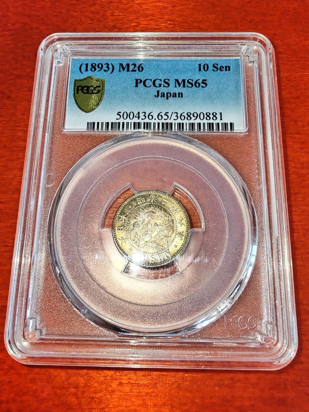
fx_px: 309
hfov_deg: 53.1
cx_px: 154
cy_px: 206
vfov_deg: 67.3
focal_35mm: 26
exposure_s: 1/100
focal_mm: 1.96
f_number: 2.2
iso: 50
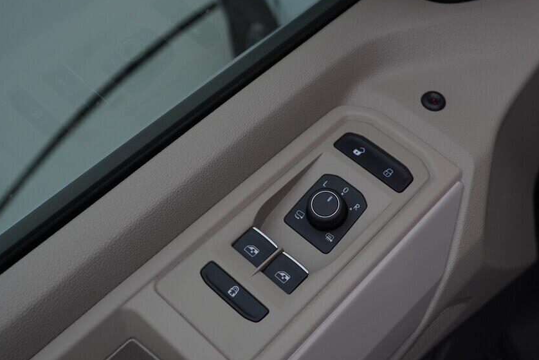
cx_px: 305
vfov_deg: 30.5
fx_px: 659
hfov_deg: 44.4
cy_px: 202
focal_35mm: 44
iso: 125
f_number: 4.5
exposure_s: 1/100
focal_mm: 24
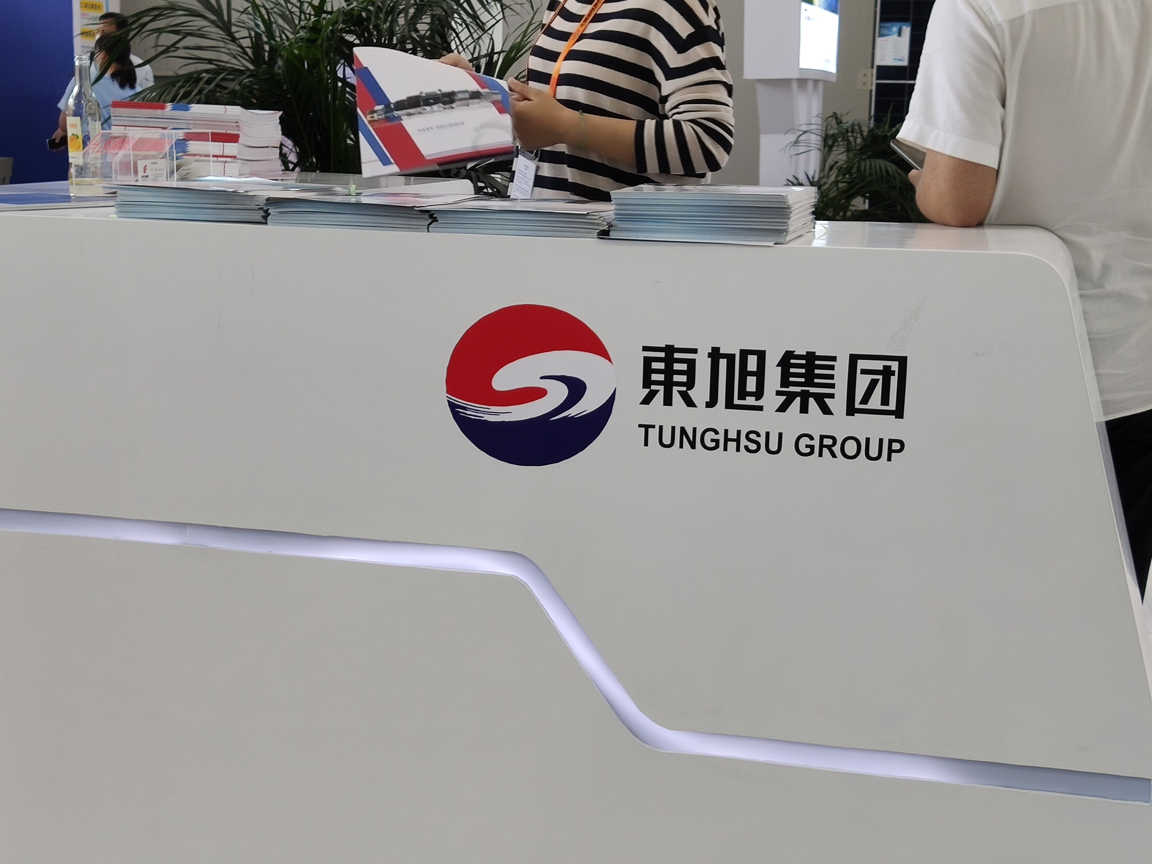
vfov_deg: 26.5
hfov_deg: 34.9
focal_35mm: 55
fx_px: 1830
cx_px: 534
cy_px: 547
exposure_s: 1/100
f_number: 1.75
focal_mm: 4.75
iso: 196
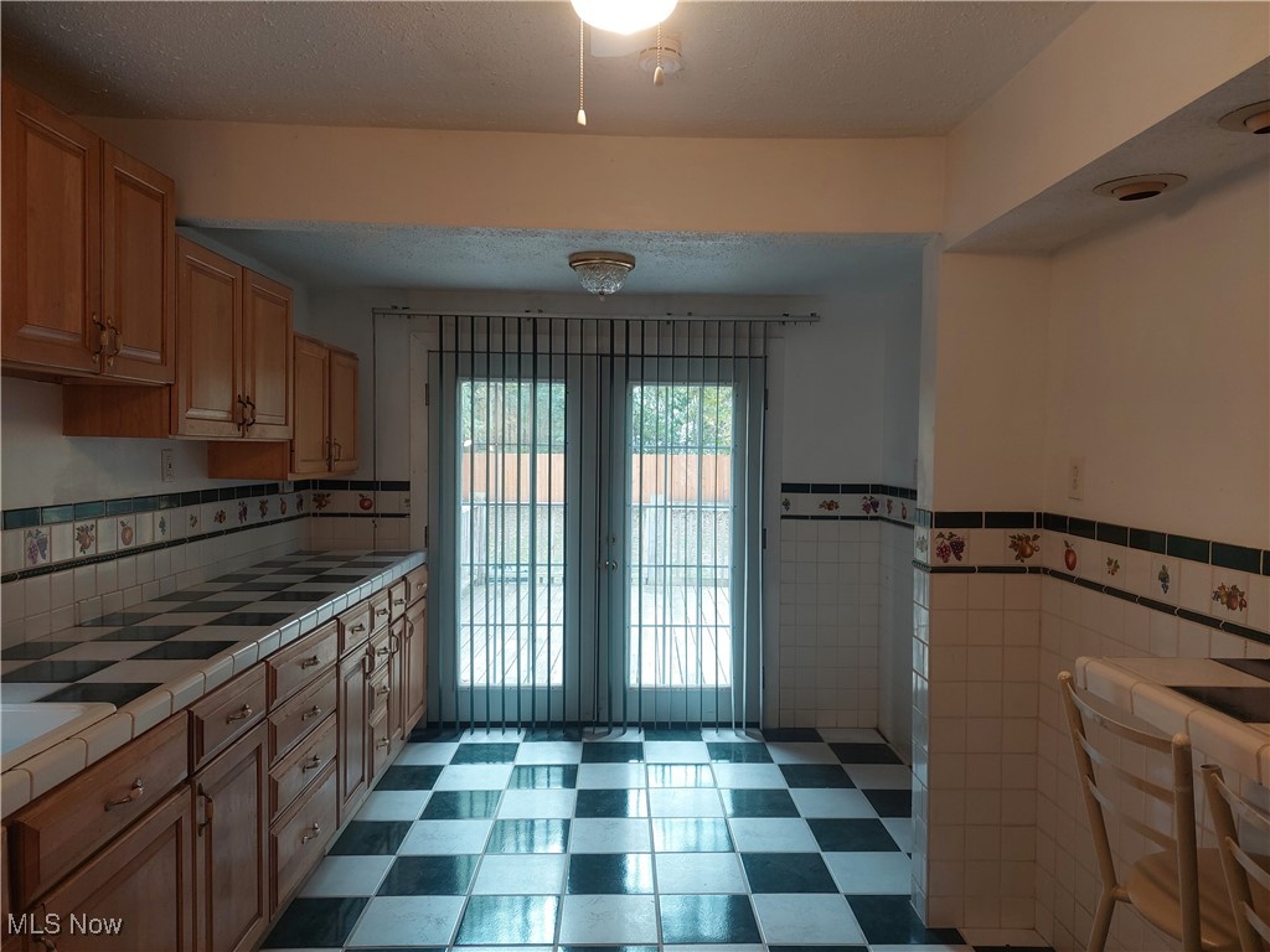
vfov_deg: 56.8
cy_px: 476
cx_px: 635
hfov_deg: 71.6
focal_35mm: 24
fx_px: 881
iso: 100
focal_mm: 5.23
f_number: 1.8
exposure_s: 1/60
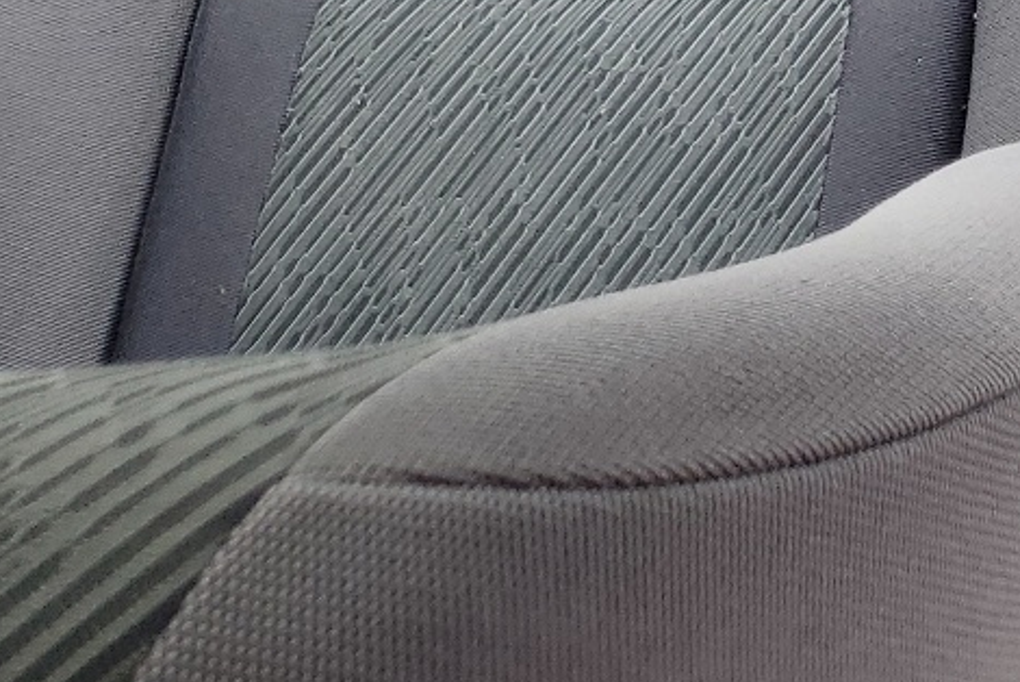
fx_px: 2608
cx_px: 1469
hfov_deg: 19.6
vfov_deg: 13.2
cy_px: -597
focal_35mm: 92
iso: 50
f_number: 1.5
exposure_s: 1/156
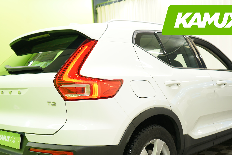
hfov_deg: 44.5
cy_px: 111
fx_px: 284
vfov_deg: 30.1
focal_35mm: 44
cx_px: 117
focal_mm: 29
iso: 200
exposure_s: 1/13
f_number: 4
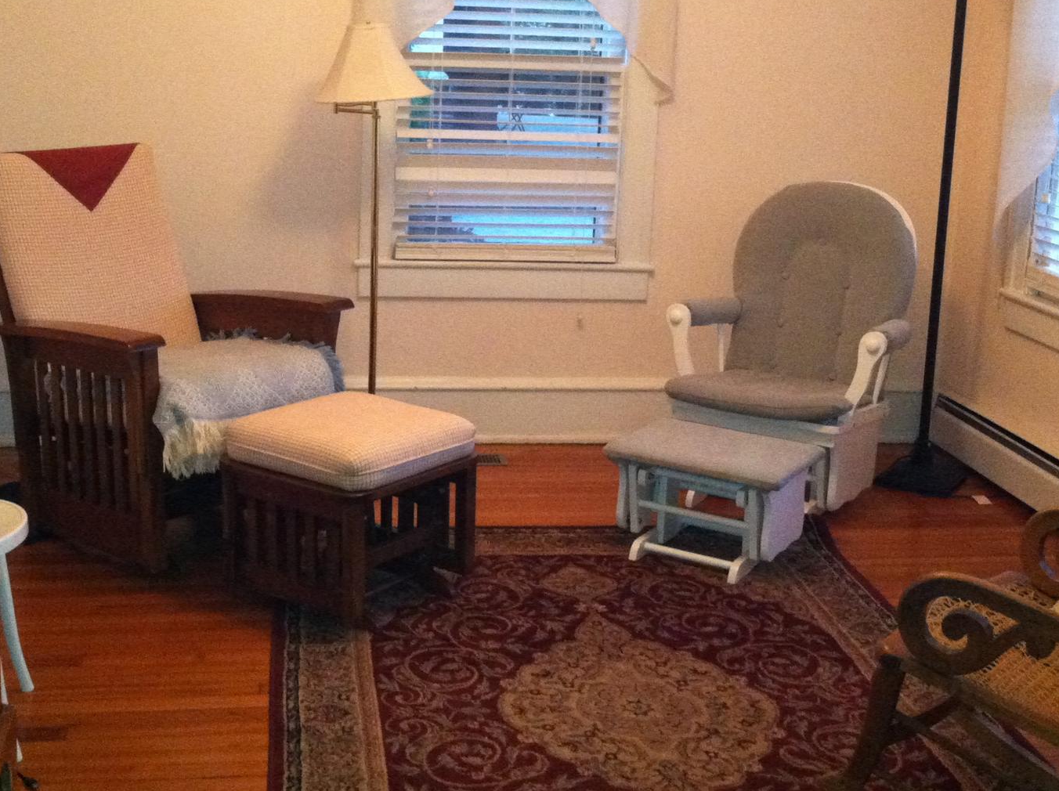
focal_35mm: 53
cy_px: 313
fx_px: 1619
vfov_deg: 27.4
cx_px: 487
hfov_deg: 36.2
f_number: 2.8
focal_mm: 3.85
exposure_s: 1/15
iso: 640
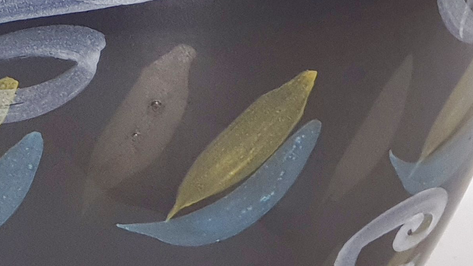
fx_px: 2383
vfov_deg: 6.4
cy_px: -38
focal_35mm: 190
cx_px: 2
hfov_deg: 11.2
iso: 160
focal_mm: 6
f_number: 2.4
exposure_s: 1/33
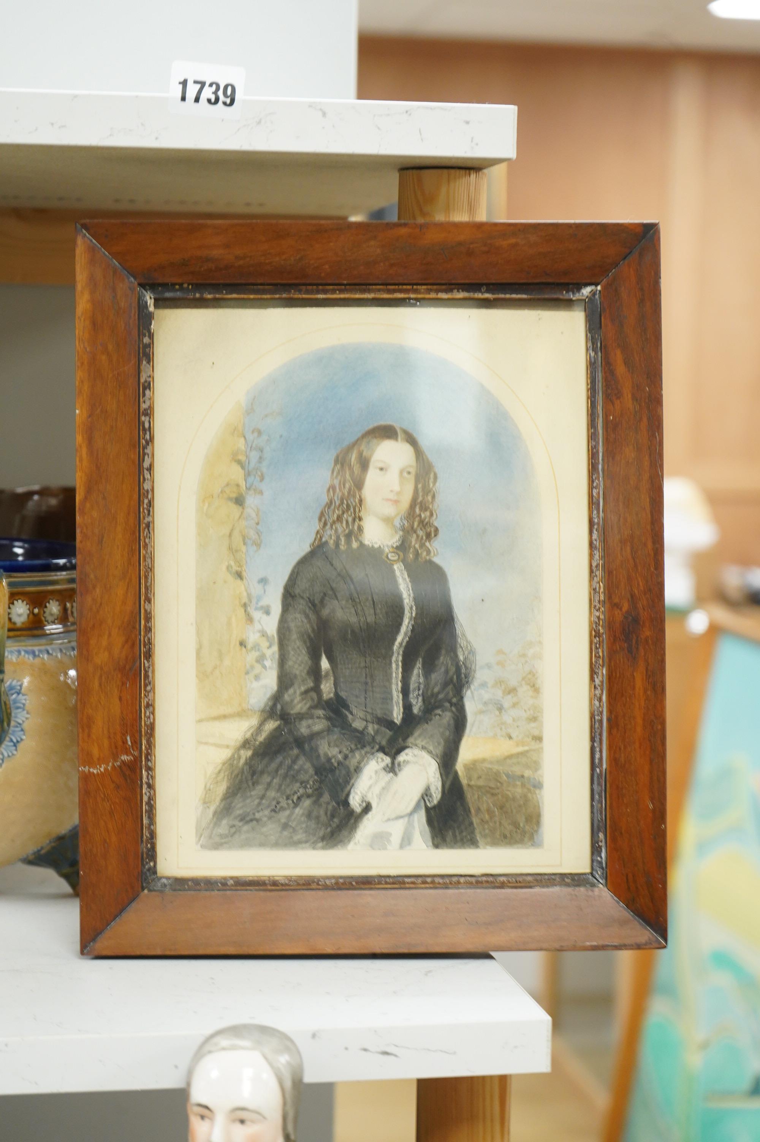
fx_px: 2221
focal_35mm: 70
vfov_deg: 28.9
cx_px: 380
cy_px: 571
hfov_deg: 19.4
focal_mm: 70
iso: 2500
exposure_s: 1/80
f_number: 6.3
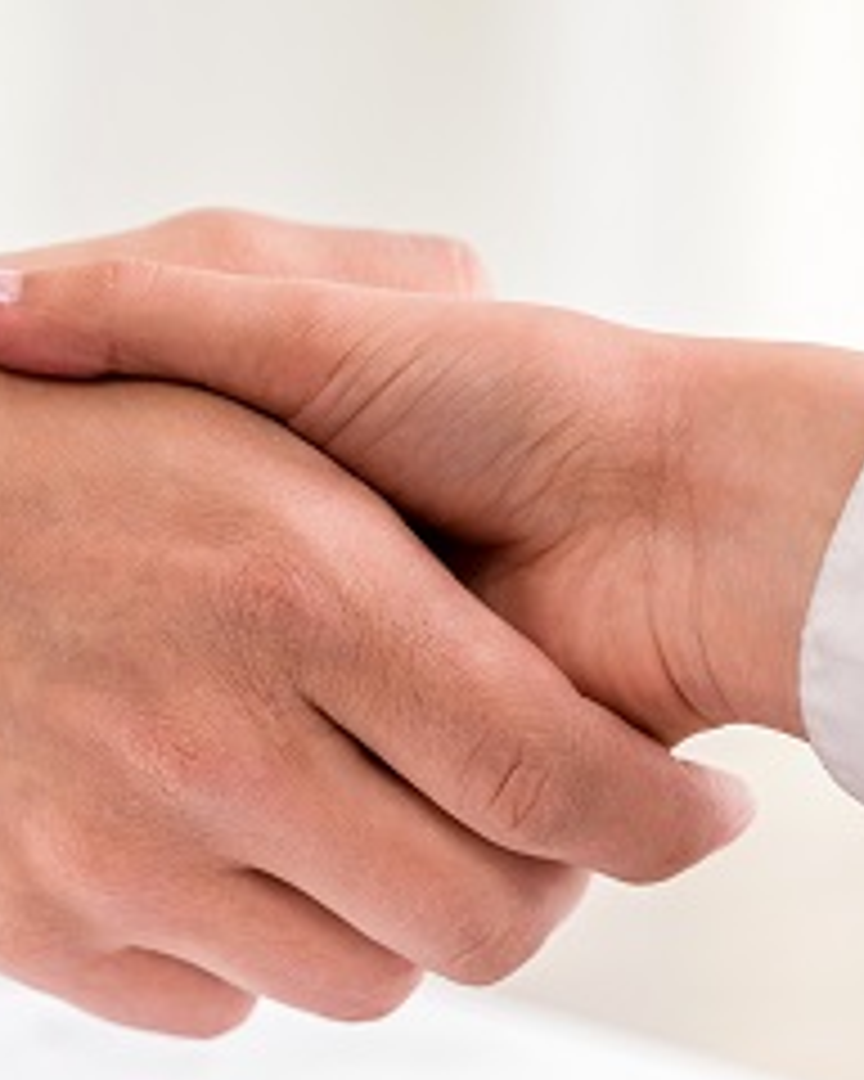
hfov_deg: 4.6
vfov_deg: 5.8
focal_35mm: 334
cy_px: 848
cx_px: 184
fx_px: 10676
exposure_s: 1/250
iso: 400
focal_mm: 122
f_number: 3.5
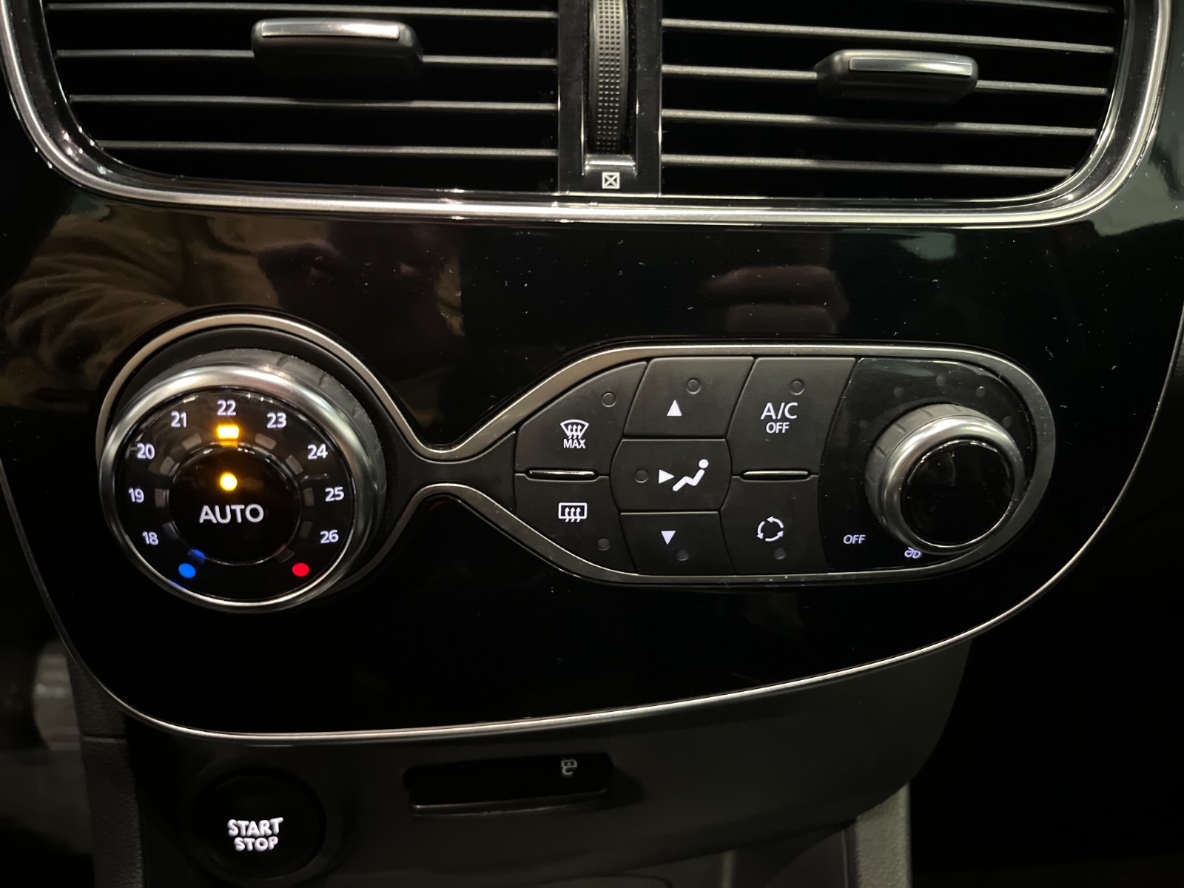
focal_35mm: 26
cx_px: 592
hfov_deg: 67.3
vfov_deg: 53.1
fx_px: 889
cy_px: 444
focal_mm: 5.1
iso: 1250
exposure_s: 1/14
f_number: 1.6
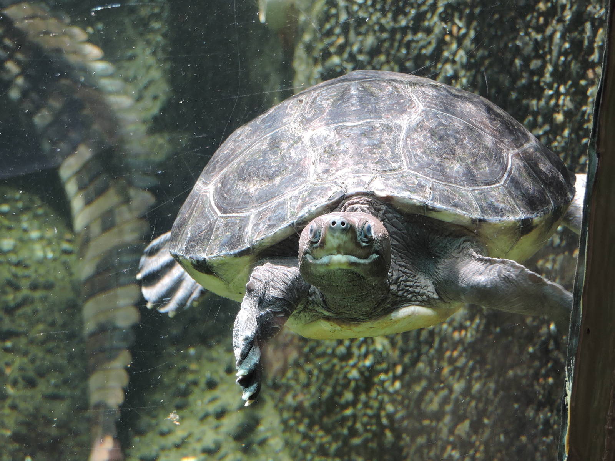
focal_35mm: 105
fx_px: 1865
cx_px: 308
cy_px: 230
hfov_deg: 18.7
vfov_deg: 14.1
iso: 200
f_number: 4.2
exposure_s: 1/100
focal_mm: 18.7
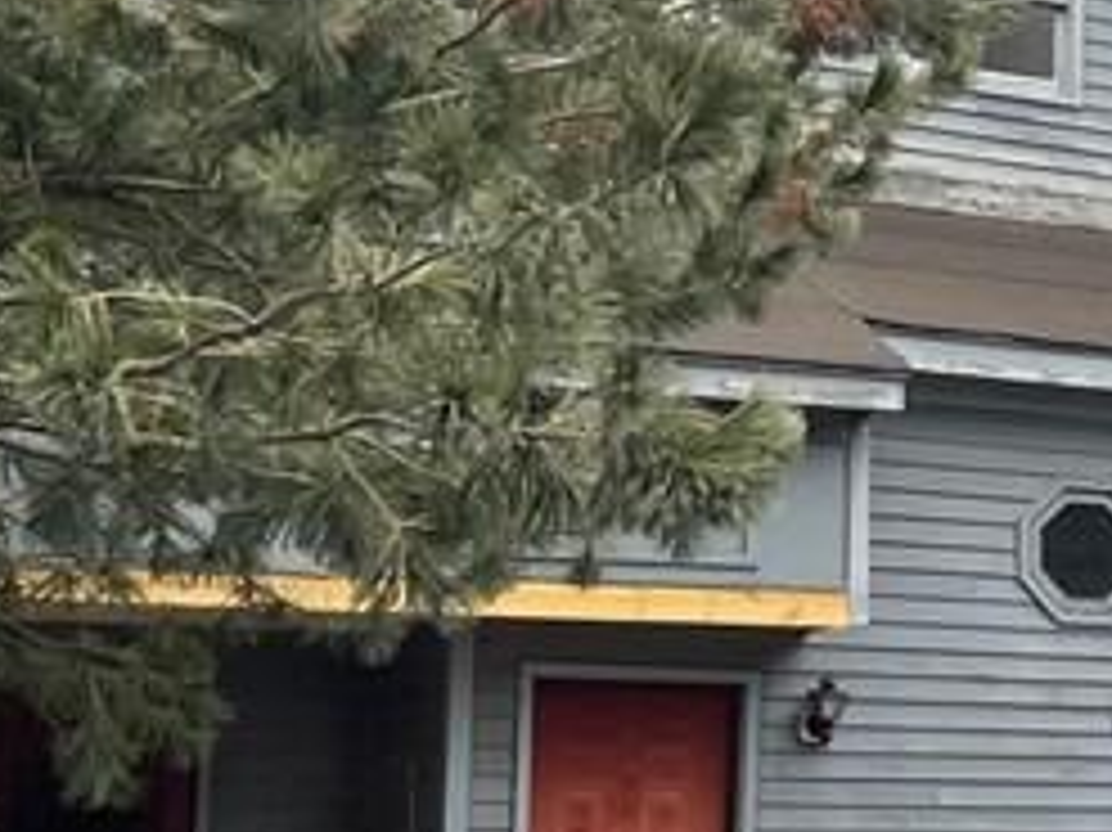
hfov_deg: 16.3
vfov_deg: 13.7
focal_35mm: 108
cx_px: 1769
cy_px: 504
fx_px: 3468
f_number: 1.6
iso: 32
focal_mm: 5.1
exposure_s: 1/182
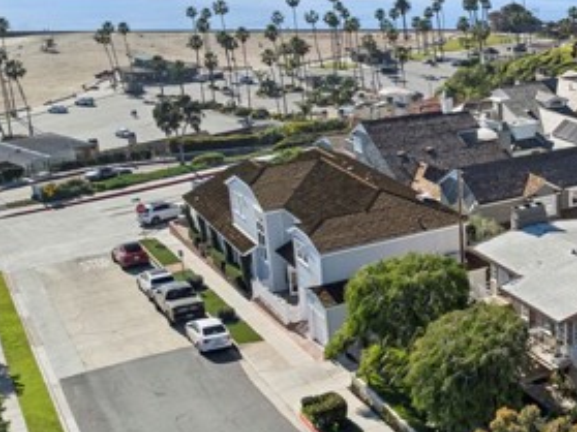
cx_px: 656
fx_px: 916
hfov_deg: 30.7
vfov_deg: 26.5
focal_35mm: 55
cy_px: 179
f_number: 2.8
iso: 140
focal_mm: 12.3
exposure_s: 1/320
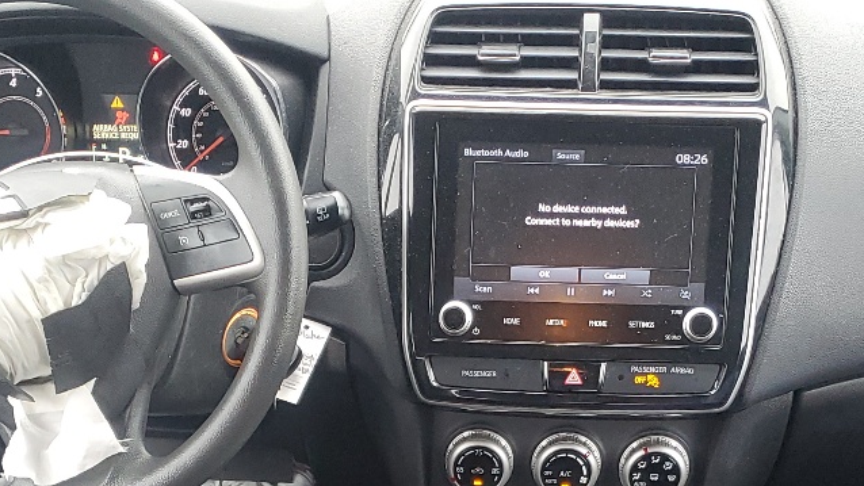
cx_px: 462
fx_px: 1627
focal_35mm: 71
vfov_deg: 15.7
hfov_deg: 29.7
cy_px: 715
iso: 100
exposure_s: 1/50
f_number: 1.5
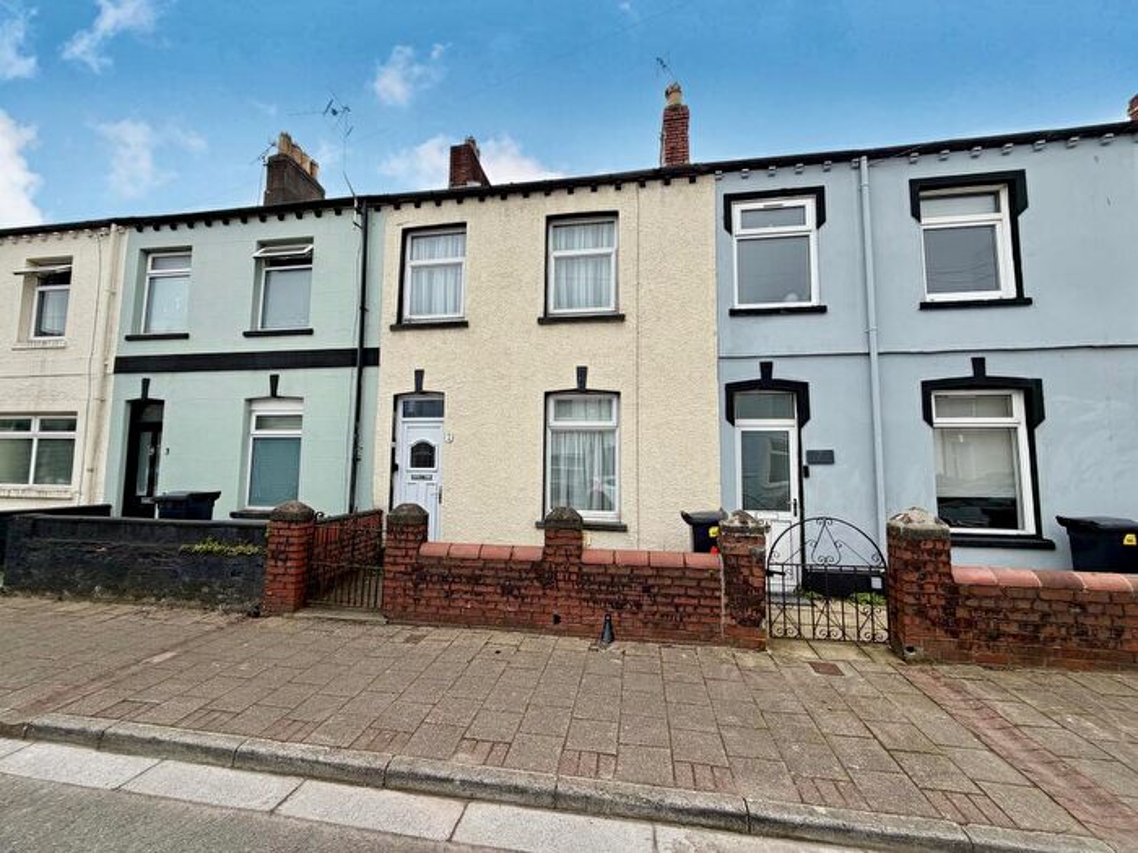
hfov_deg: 102.1
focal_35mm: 14
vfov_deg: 85.7
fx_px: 460
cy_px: 426
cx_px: 569
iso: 40
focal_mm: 2.22
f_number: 2.2
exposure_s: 1/535
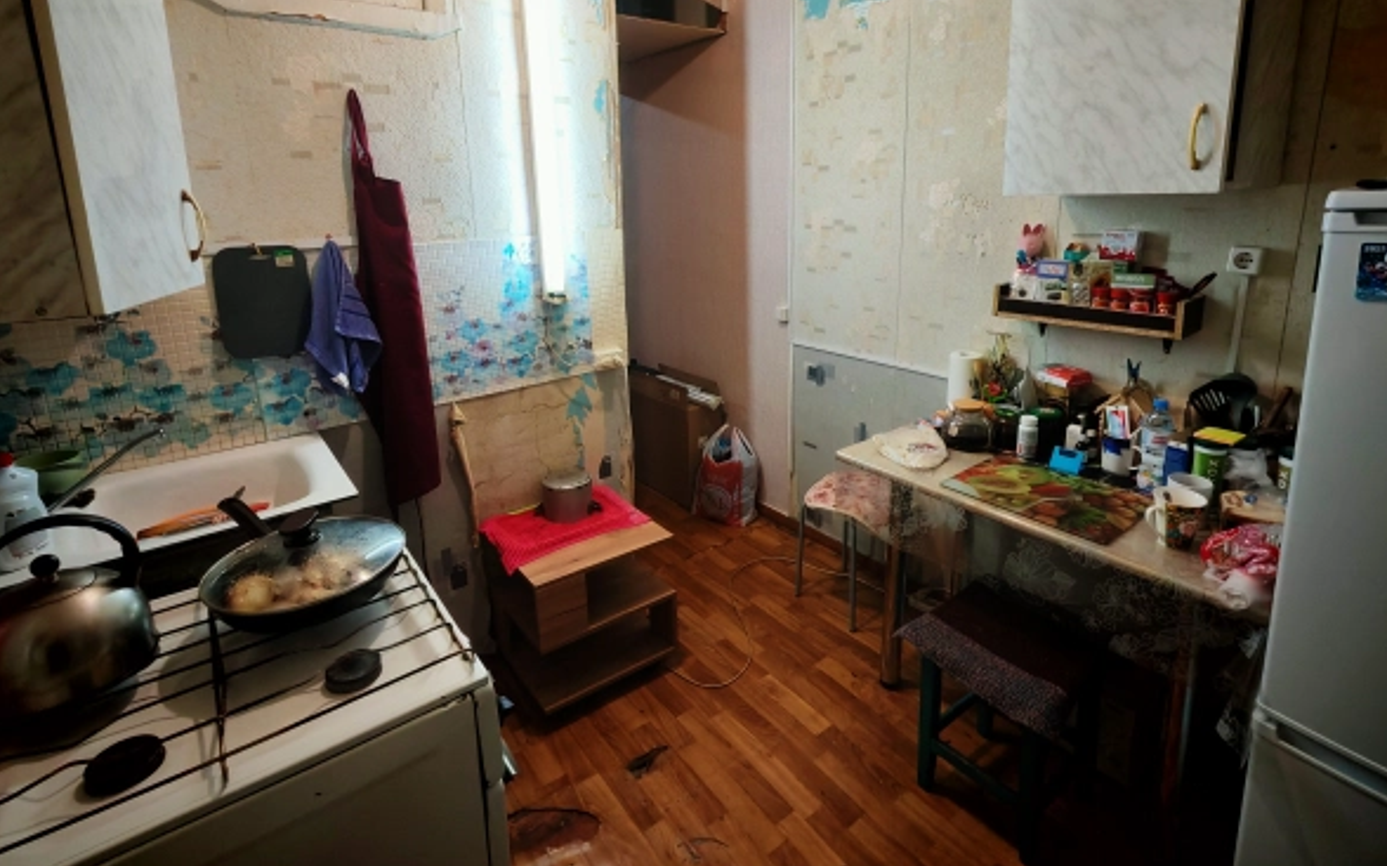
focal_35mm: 18
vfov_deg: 64.2
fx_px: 680
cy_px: 335
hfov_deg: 91.1
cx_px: 710
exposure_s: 1/33
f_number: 2.2
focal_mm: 1.96
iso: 100
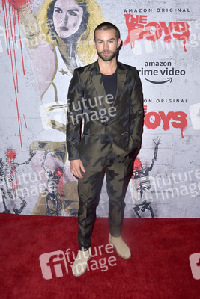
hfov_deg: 46.4
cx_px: 100
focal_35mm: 28
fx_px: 233
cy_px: 150
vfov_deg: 65.5
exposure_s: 1/250
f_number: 7.1
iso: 320
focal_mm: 28
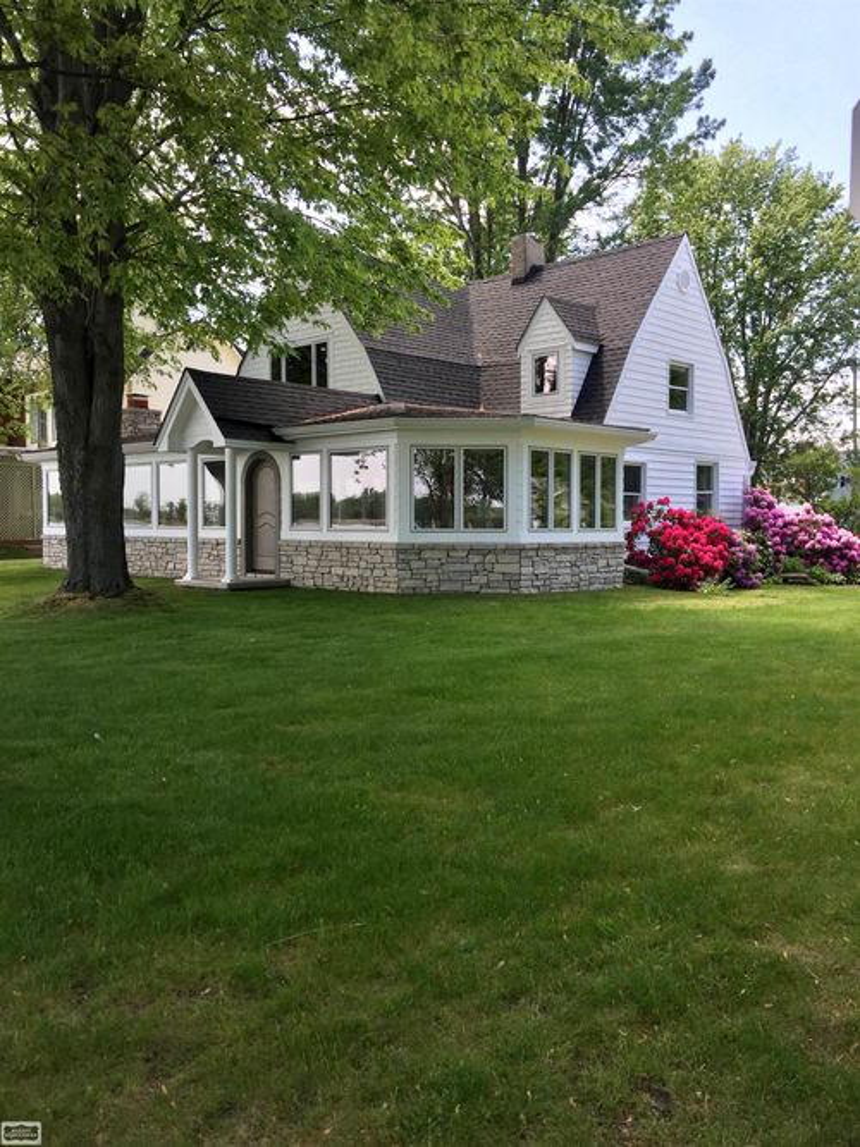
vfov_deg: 61.7
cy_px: 574
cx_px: 430
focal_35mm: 29
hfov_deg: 48.2
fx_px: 961
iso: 32
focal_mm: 4.15
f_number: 2.2
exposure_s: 1/439
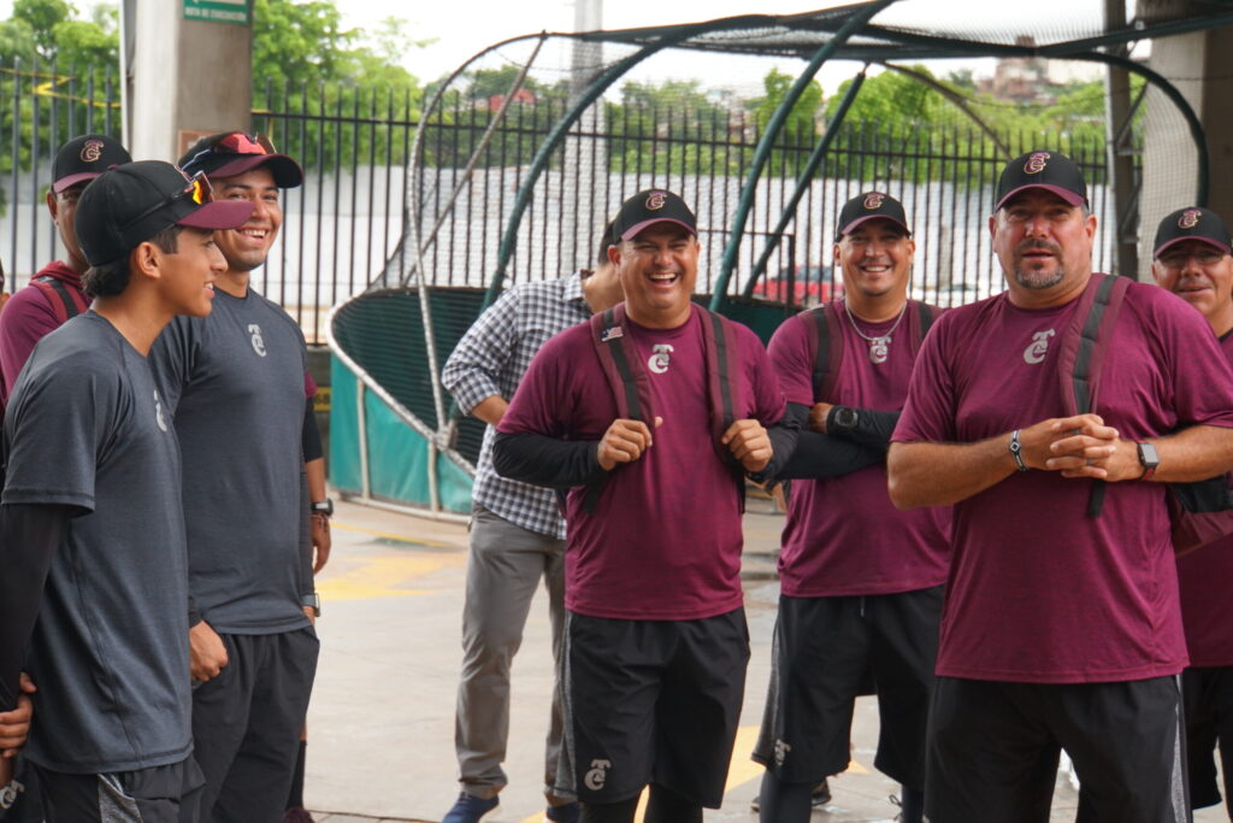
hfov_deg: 24.6
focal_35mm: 82
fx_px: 2826
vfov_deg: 16.6
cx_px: 616
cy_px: 412
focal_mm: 55
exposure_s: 1/160
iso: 400
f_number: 5.6
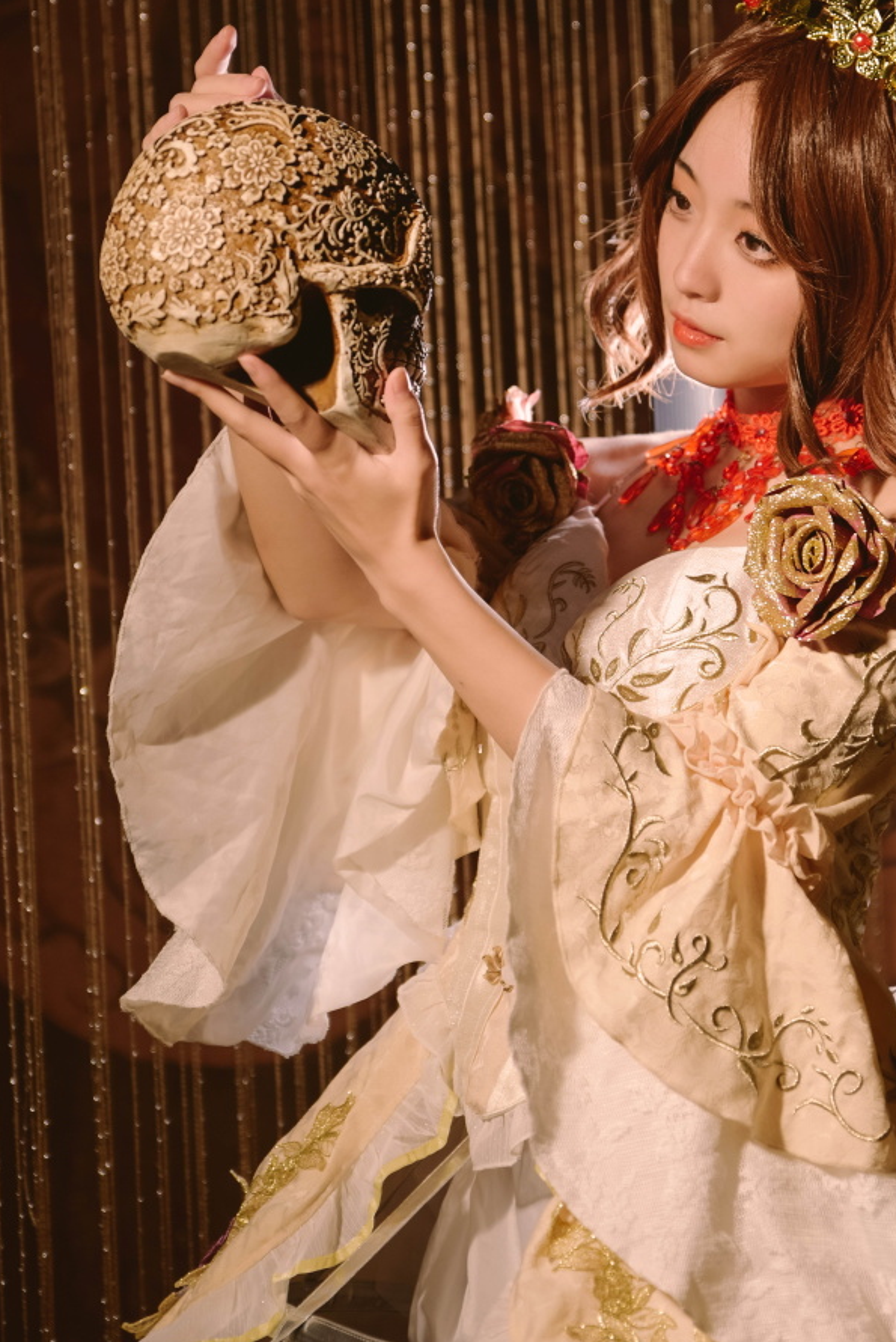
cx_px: 576
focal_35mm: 70
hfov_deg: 19.4
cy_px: 646
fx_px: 2610
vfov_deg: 28.8
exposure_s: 1/50
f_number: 2.8
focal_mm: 52
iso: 100
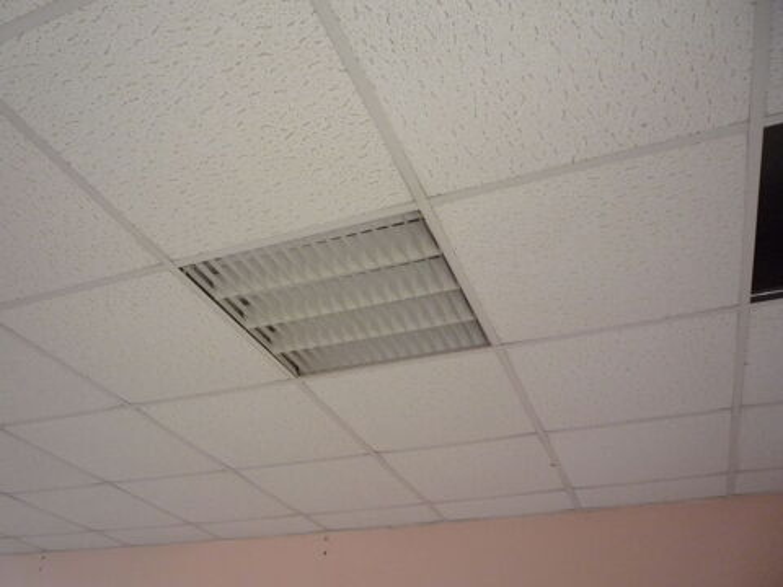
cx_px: 392
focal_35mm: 30
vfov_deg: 46.8
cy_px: 294
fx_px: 679
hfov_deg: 60.0
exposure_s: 1/15
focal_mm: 5.2
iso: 400
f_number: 3.3
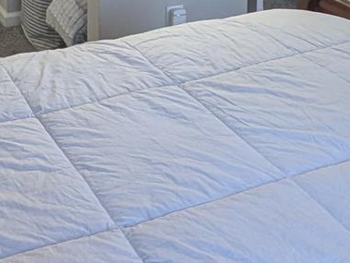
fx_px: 708
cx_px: 47
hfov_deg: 27.0
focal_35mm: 70
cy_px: -197
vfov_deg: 17.5
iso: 232
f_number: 2.2
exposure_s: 1/120
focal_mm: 1.95
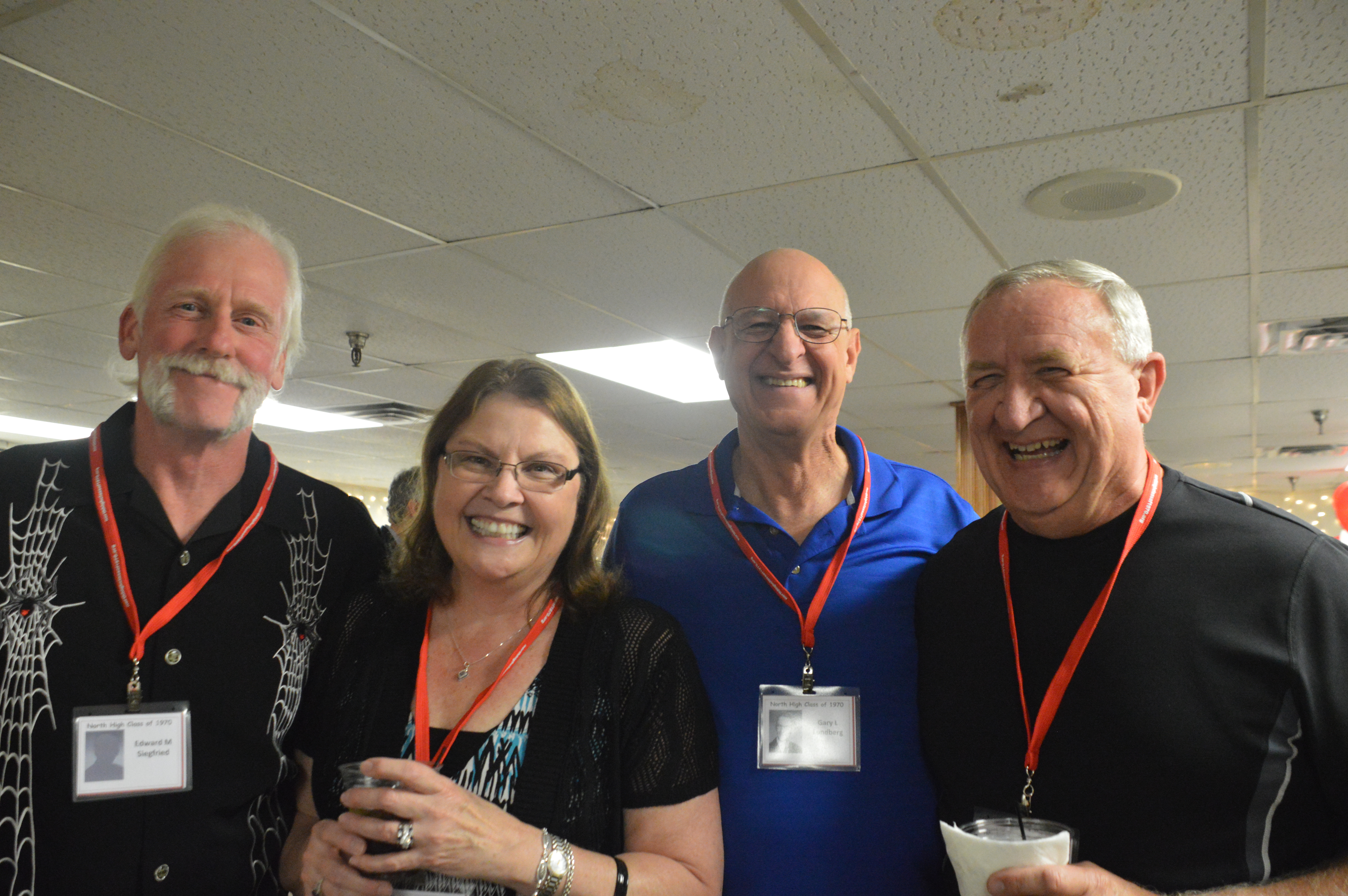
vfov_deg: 43.5
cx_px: 674
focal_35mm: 30
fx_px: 1122
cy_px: 448
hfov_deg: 62.0
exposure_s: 1/25
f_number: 3.5
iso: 3200
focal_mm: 20
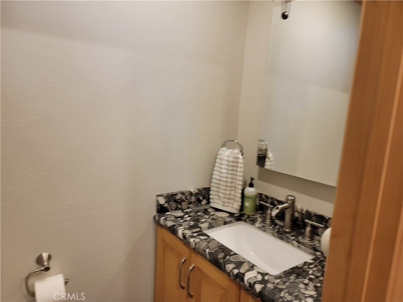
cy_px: 151
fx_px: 279
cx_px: 202
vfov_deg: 56.8
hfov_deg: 71.6
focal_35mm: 24
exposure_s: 1/40
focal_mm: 6.7
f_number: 1.8
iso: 320
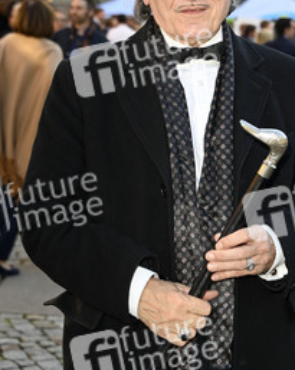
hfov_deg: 16.1
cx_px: 186
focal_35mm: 95
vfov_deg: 20.1
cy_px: 135
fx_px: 1039
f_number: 5.6
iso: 400
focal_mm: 65
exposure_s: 1/250
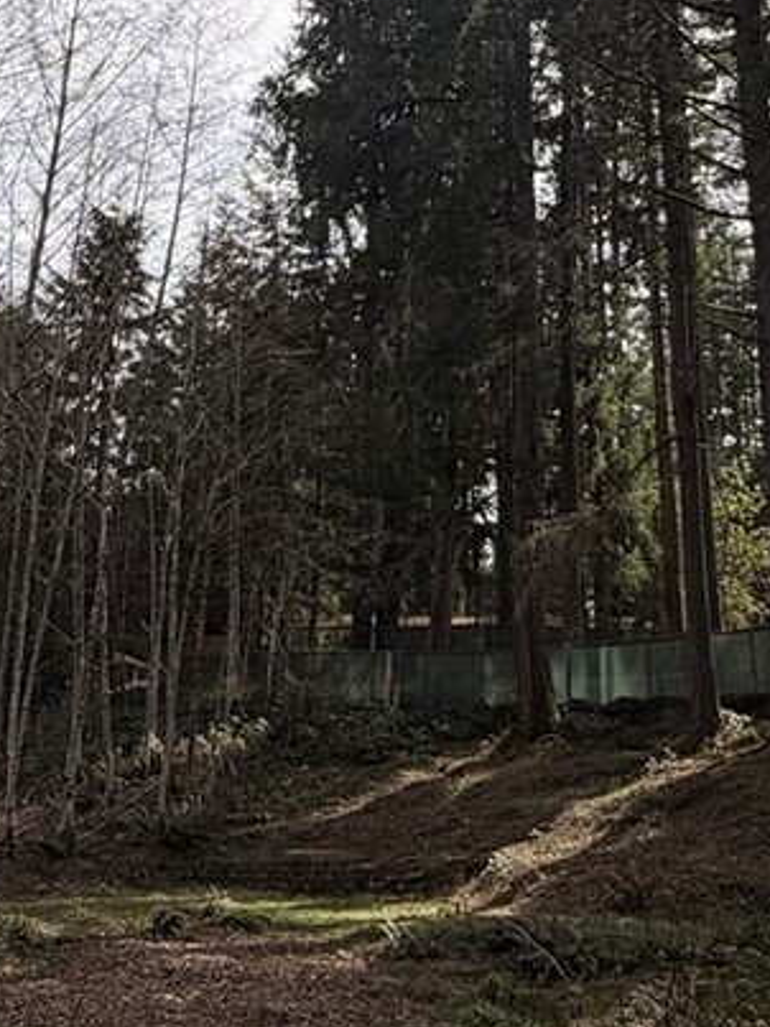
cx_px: 441
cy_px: 143
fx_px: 1484
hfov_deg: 29.1
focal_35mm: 50
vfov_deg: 36.3
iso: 20
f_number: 2.2
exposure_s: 1/789
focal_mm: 2.22
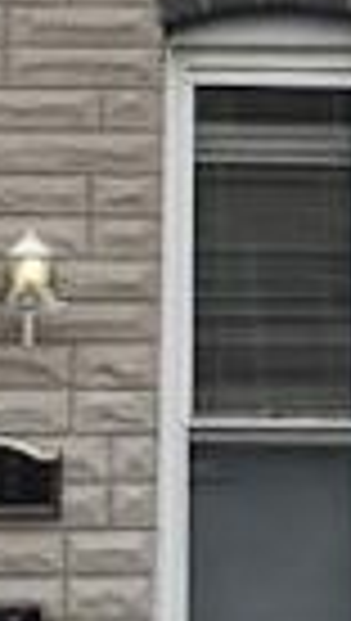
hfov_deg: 8.3
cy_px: -56
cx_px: 230
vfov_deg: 14.3
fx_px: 2423
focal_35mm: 147
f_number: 1.8
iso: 20
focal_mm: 3.99
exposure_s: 1/1114
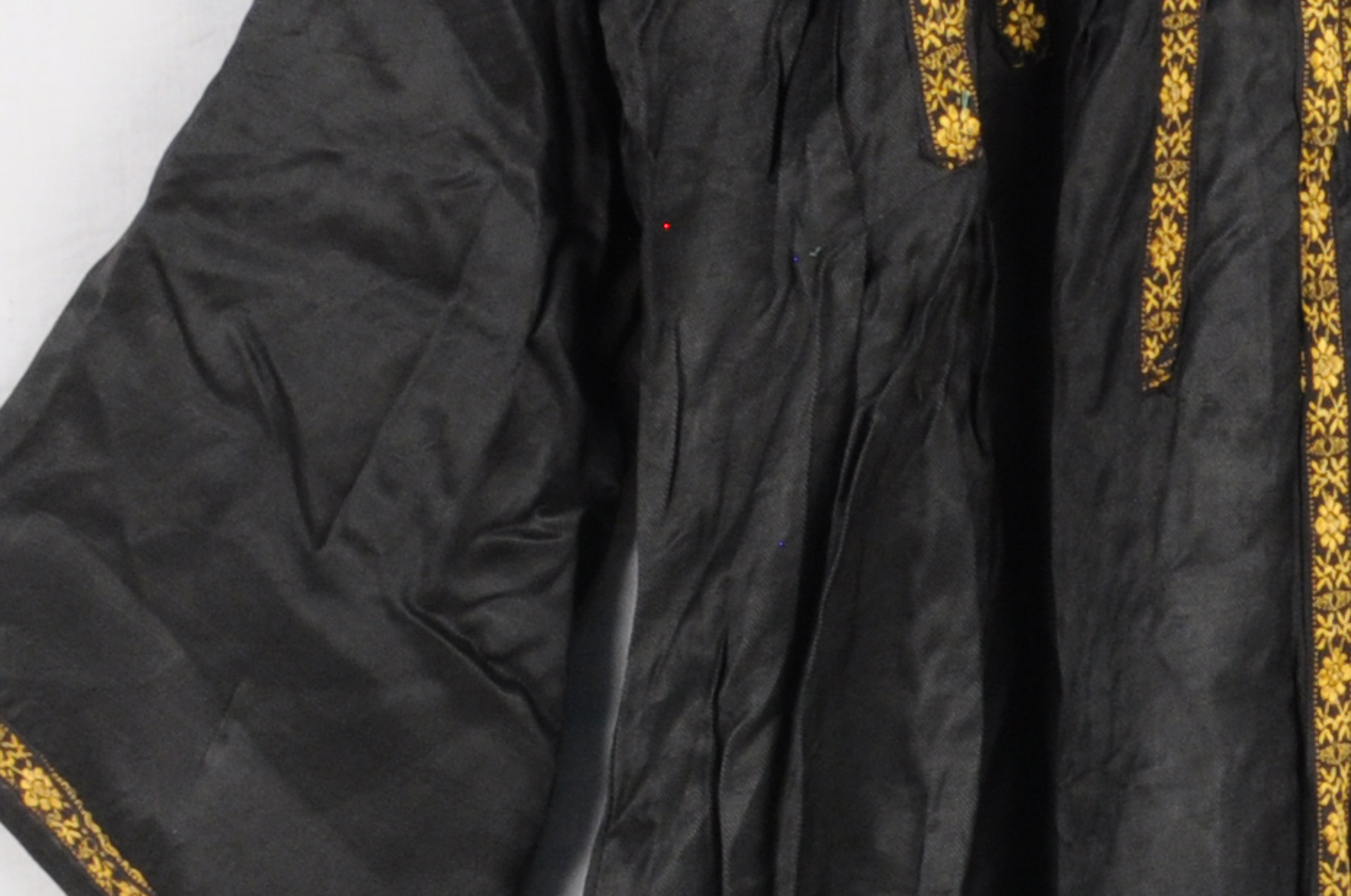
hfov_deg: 13.9
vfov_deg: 9.4
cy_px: 866
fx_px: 5444
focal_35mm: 145
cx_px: 1350
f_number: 16
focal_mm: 21
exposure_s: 1/3
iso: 400
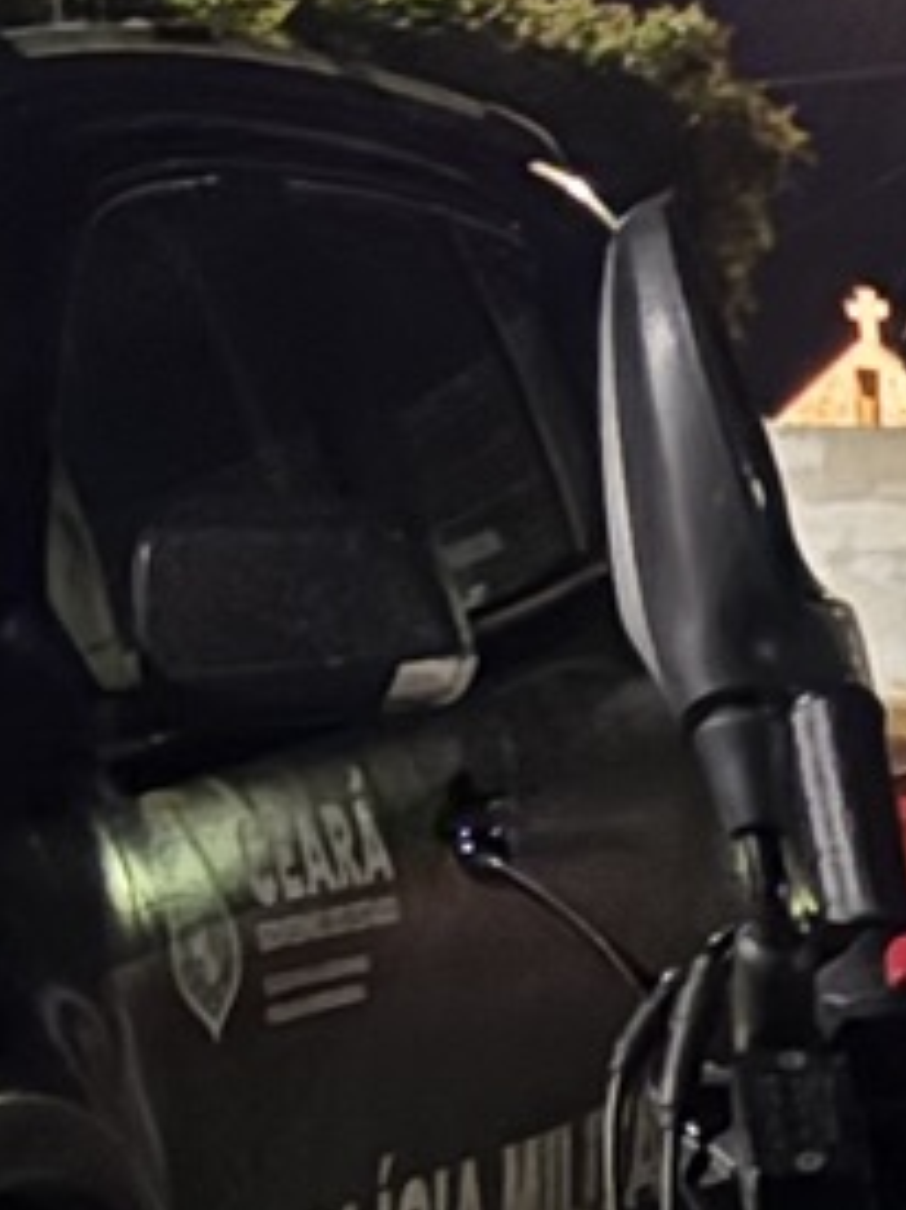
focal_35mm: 189
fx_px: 6601
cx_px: 2375
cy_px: 2240
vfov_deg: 9.9
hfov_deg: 7.2
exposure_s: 1/9
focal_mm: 5.96
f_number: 1.6
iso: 1250
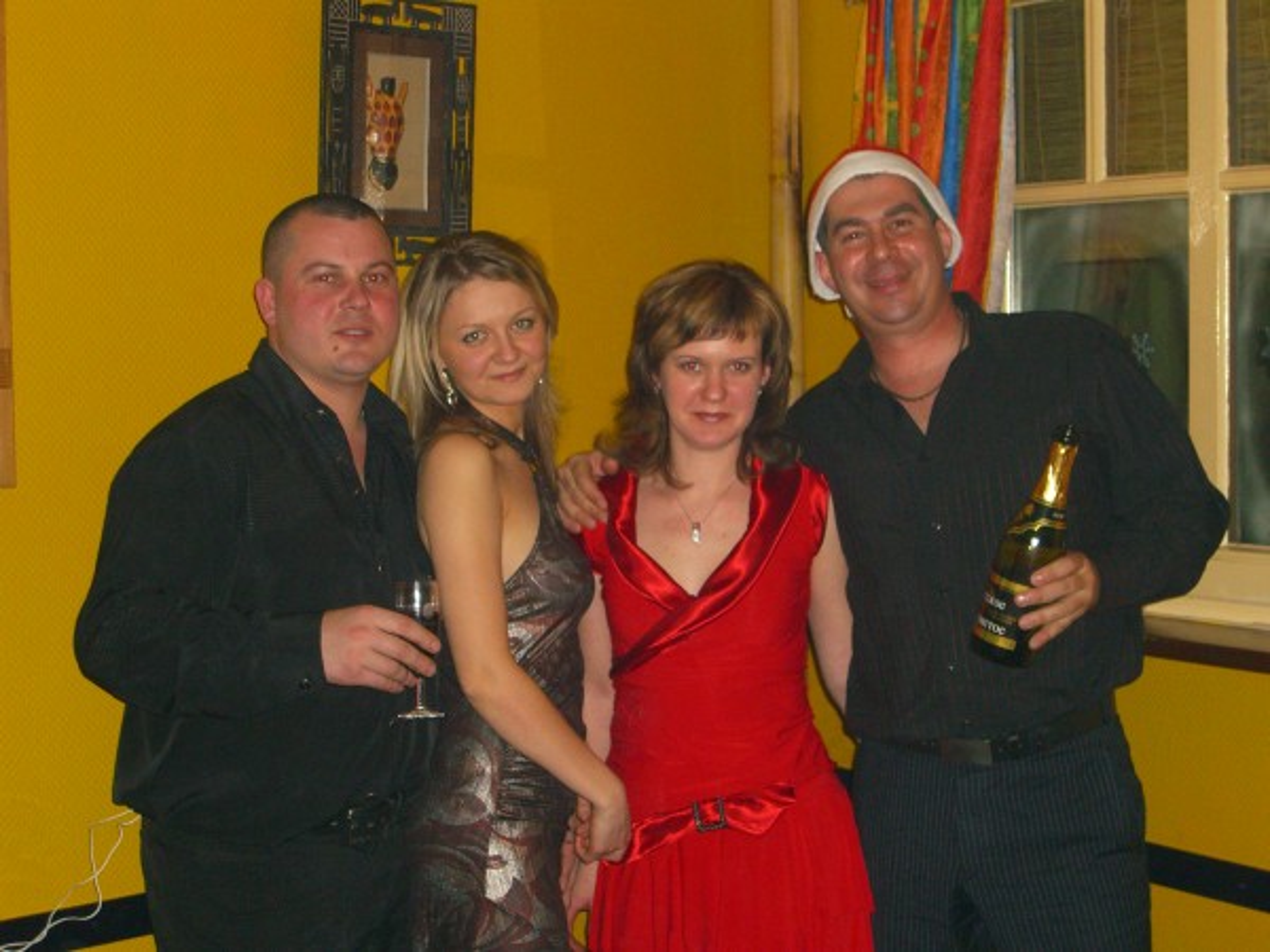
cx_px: 635
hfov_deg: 28.6
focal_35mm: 68
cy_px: 476
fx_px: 2495
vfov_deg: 21.6
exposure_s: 1/60
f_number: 4
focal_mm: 14.2
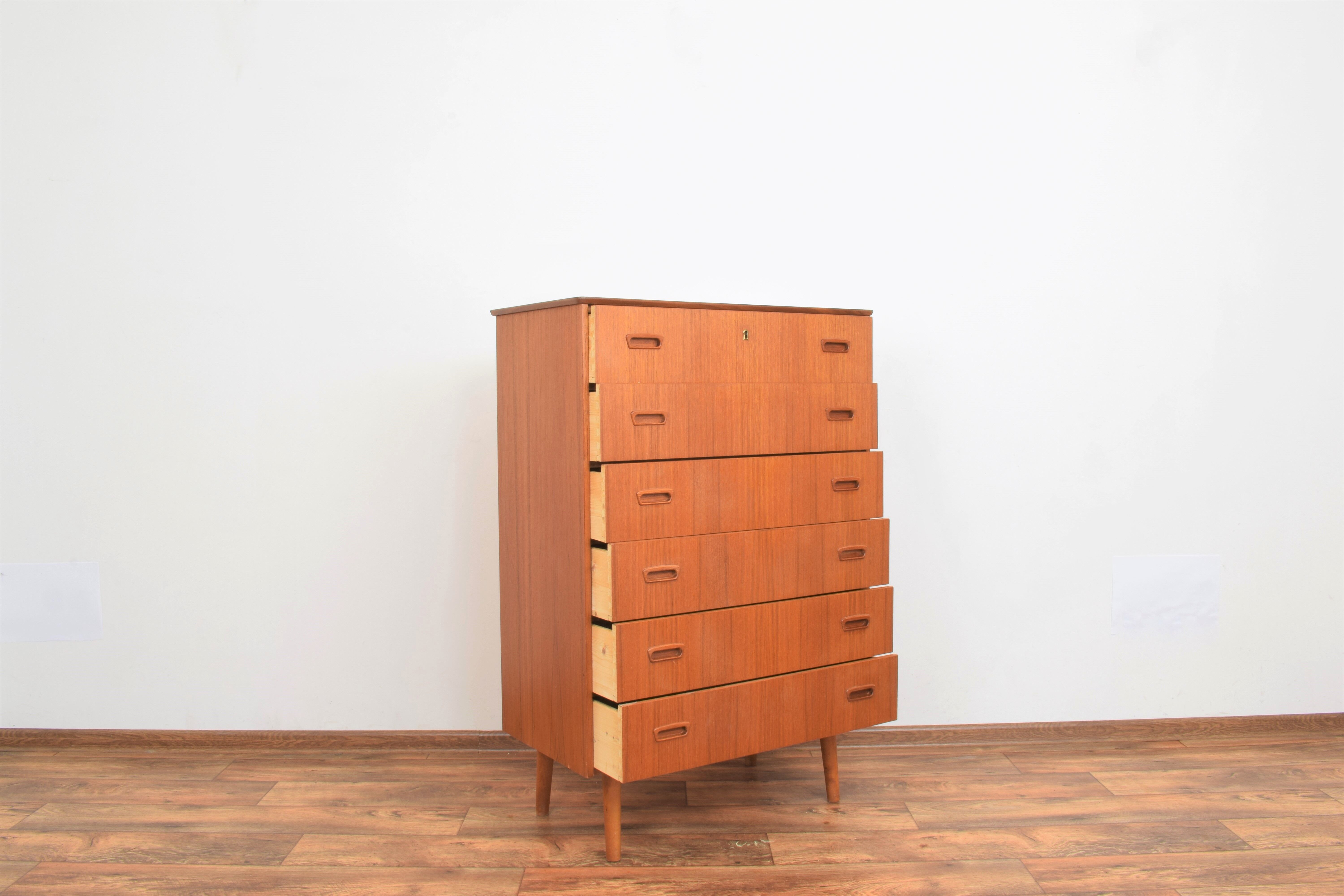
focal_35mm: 30
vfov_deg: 43.6
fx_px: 1120
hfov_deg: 61.9
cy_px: 448
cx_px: 672
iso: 100
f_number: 25
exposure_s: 4
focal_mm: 20
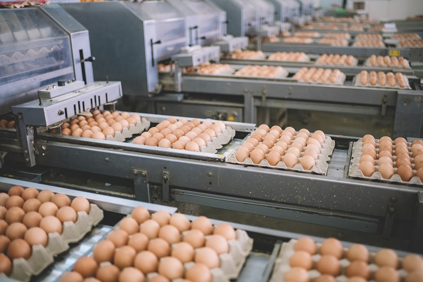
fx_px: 411
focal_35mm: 35
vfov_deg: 37.9
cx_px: 212
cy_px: 141
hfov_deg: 54.4
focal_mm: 35
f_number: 1.8
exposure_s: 1/100
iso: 1600
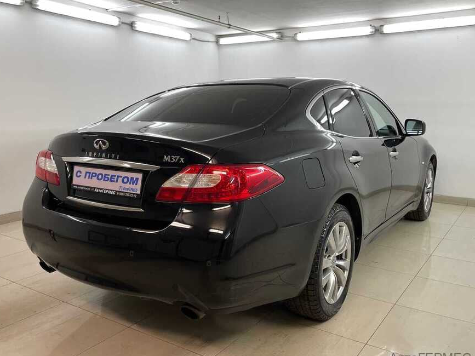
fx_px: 370
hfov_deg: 65.3
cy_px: 184
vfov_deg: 51.3
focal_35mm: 27
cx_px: 230
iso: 50
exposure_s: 1/100
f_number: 1.6
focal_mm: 4.2
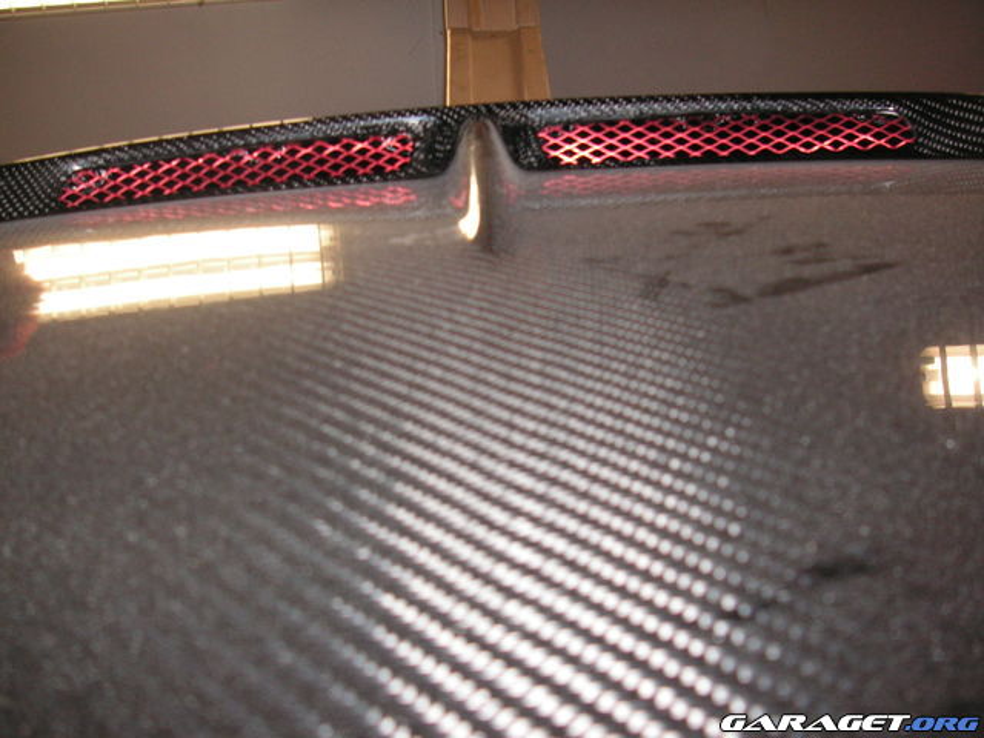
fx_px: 1080
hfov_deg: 49.0
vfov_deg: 37.7
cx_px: 492
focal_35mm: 38
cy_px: 369
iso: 160
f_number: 3.3
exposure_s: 1/45
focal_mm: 6.3
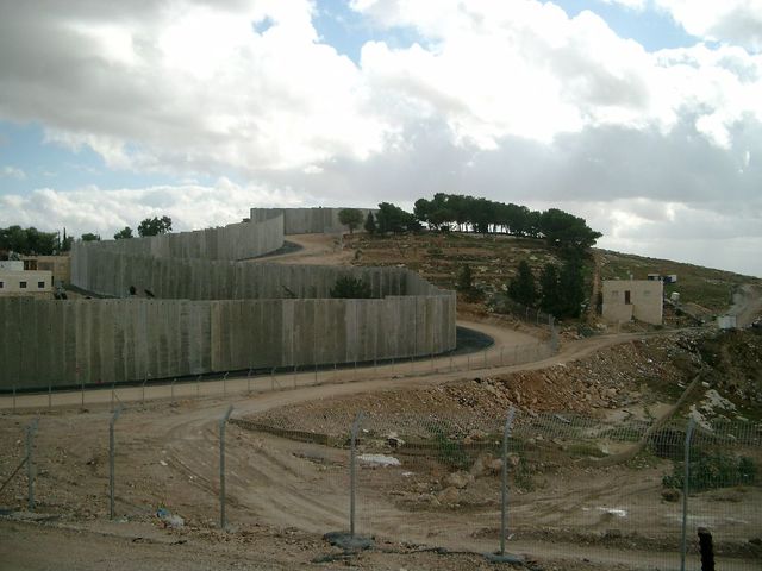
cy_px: 286
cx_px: 381
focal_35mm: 37
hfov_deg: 50.1
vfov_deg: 38.7
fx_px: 814
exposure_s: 1/1250
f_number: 5
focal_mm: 7.6
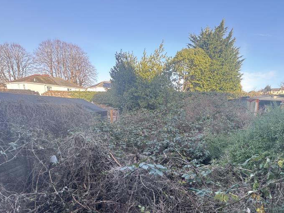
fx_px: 172
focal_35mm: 21
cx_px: 180
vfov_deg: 61.8
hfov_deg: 77.3
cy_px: 143
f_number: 2.2
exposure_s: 1/99
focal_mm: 2.22
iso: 64
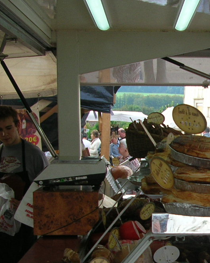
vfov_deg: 22.9
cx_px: 266
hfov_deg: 17.6
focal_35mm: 82
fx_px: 637
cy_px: 216
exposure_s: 1/114
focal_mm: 5.8
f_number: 2.8
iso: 50
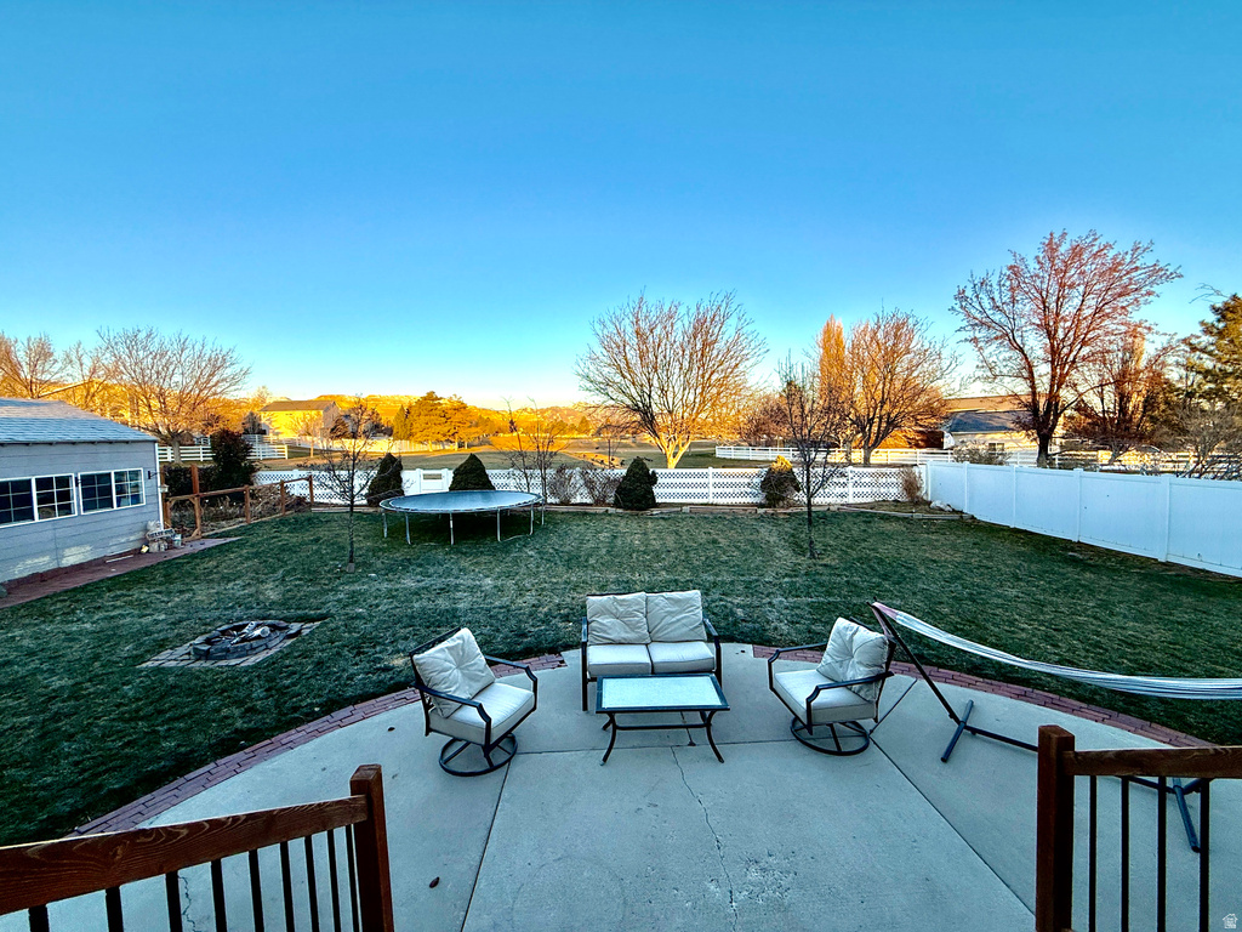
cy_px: 466
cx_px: 621
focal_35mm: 14
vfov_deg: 85.7
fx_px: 502
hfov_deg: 102.1
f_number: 2.2
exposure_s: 1/398
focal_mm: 2.22
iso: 50
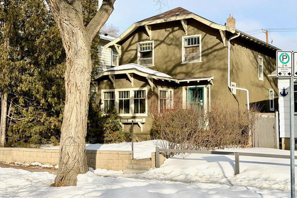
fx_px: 421
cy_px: 94
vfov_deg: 26.5
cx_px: 149
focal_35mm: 51
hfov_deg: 38.9
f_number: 1.78
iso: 64
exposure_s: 1/5208
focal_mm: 6.76
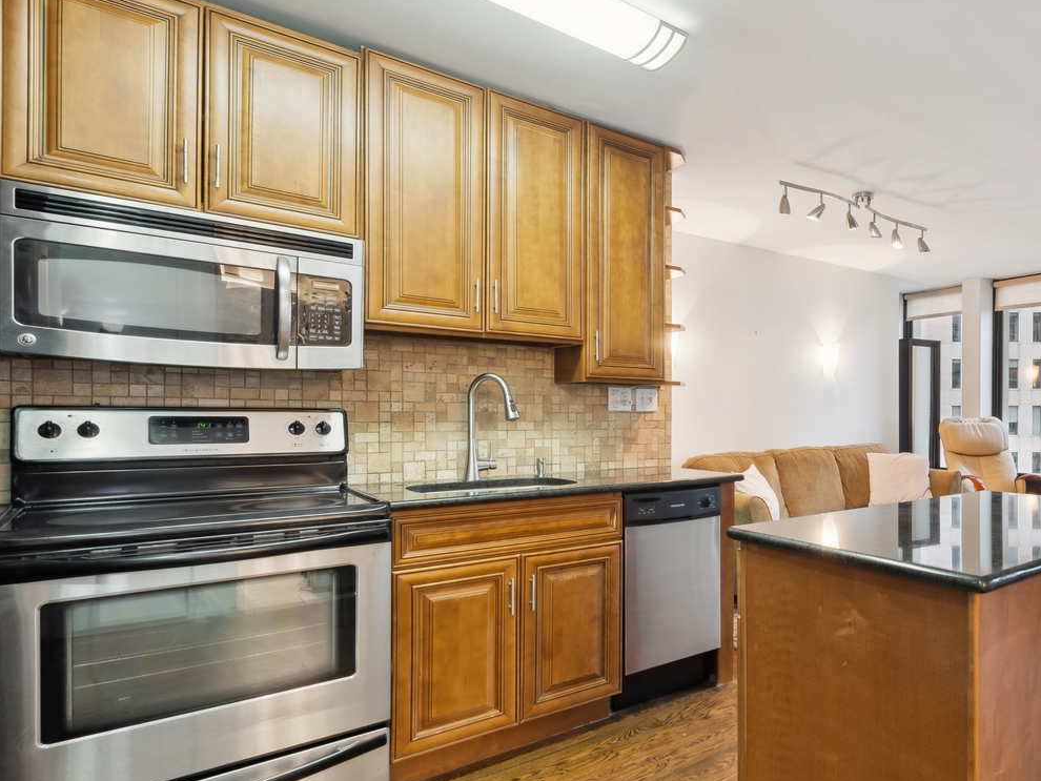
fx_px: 662
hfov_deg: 69.7
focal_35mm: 22
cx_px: 816
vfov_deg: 60.9
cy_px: 445
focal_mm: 14
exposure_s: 1.3
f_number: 8
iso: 100
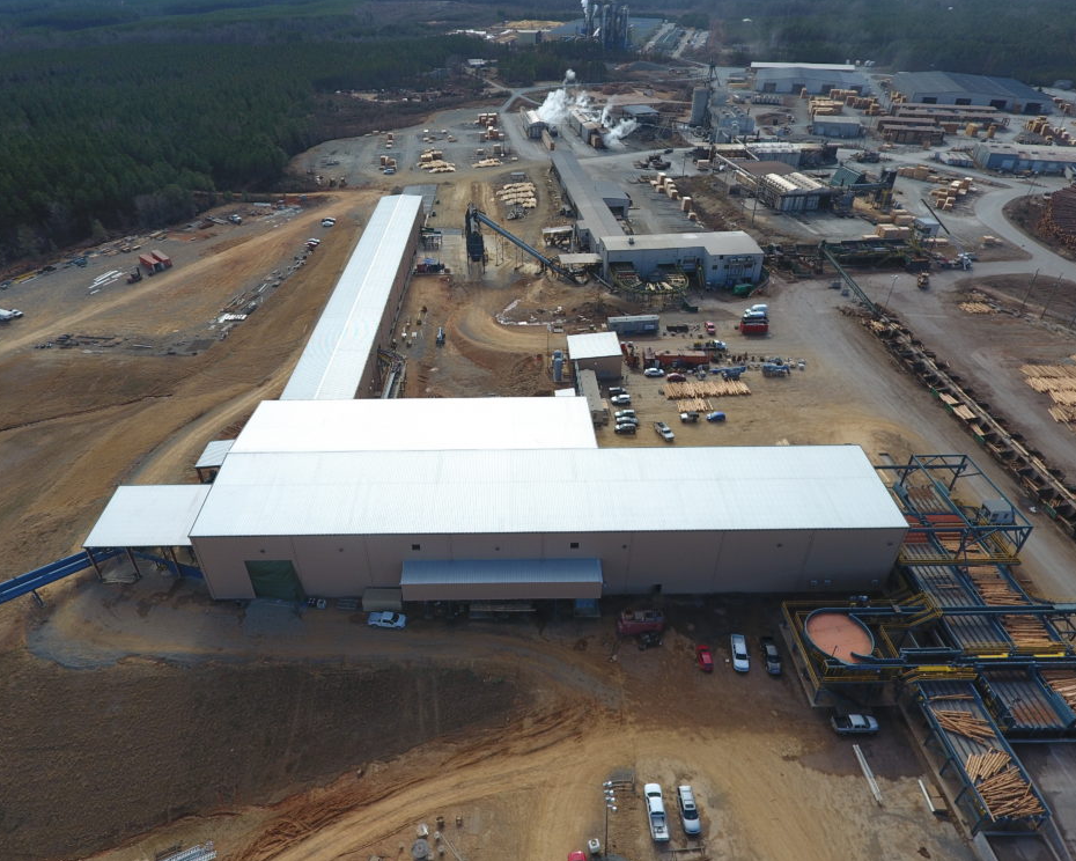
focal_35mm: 21
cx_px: 515
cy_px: 430
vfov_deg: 65.5
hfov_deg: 77.6
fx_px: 669
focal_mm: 3.61
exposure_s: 1/686
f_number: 2.8
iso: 100
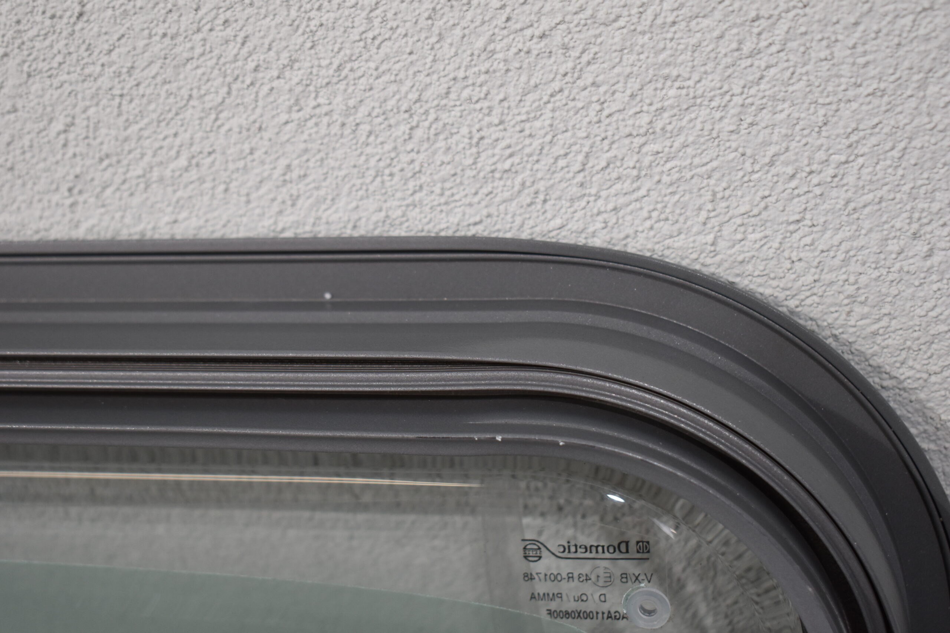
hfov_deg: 33.4
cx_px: 475
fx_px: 1583
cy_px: 316
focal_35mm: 60
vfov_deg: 22.6
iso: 720
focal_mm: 40
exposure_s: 1/250
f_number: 5
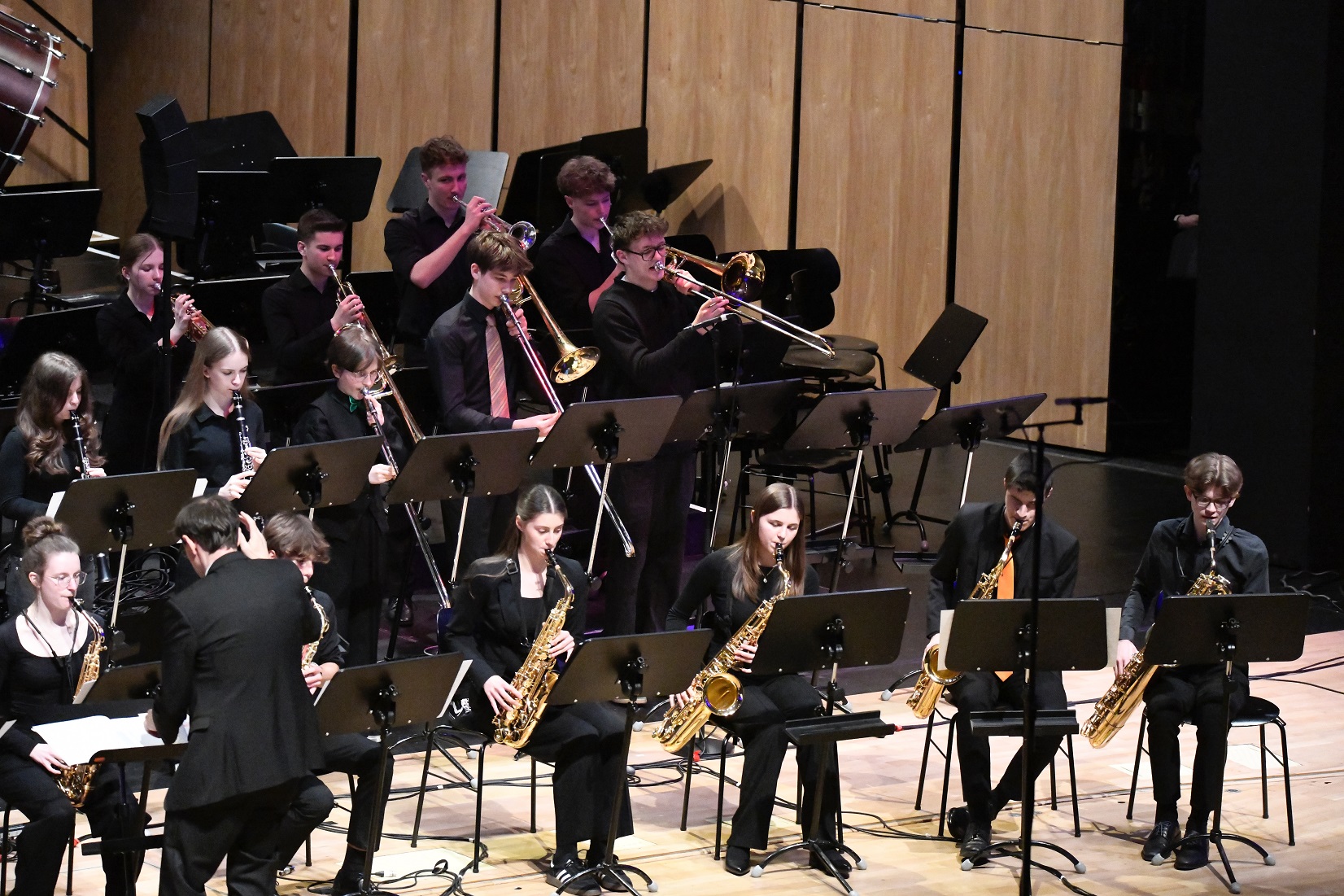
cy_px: 448
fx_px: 8212
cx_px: 672
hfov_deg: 9.4
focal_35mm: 220
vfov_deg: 6.2
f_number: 5.3
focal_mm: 220
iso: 25600
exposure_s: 1/800
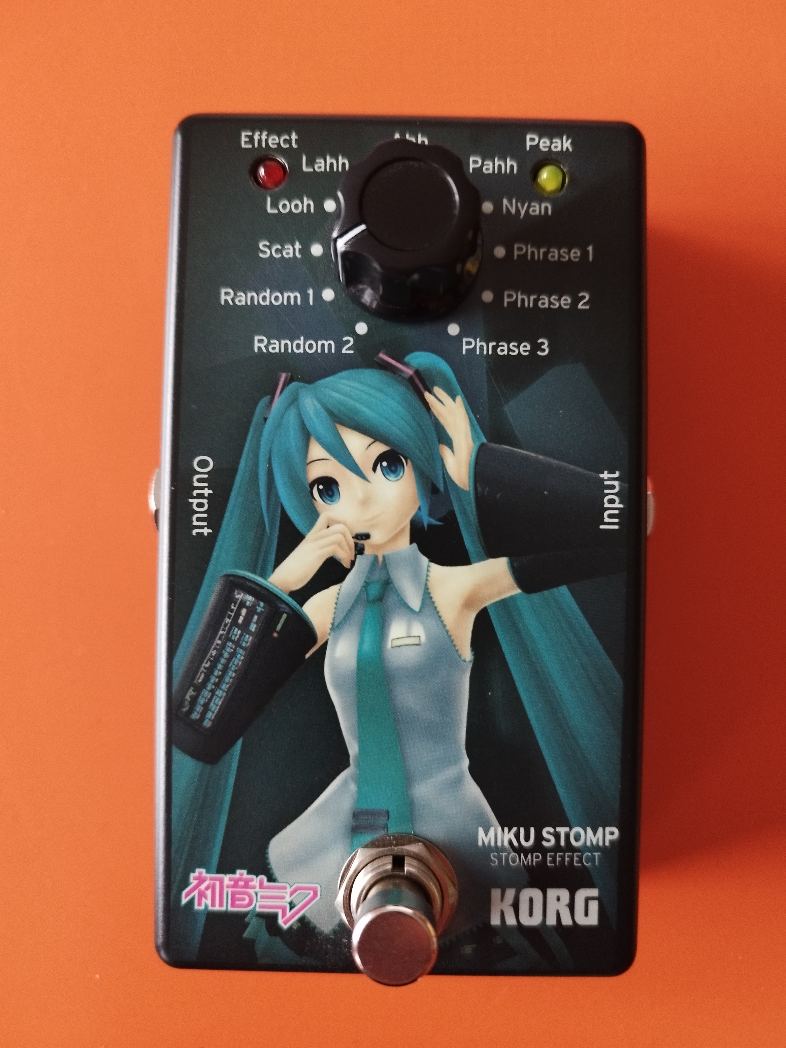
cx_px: 393
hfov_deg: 54.9
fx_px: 757
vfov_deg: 69.4
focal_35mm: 25
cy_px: 524
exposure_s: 1/25
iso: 820
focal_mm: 5.95
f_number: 1.89
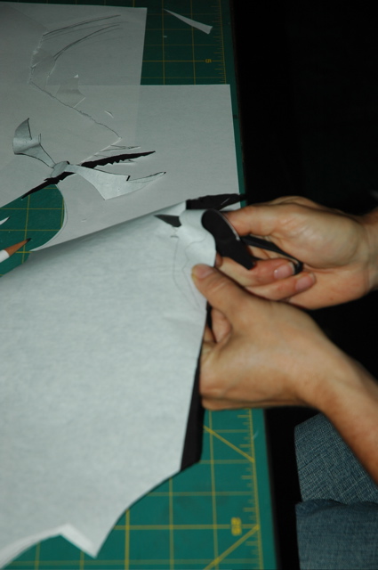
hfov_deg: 13.0
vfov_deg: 19.5
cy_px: 285
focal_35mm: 105
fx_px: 1658
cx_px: 189
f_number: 5.6
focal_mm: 70
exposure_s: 1/125
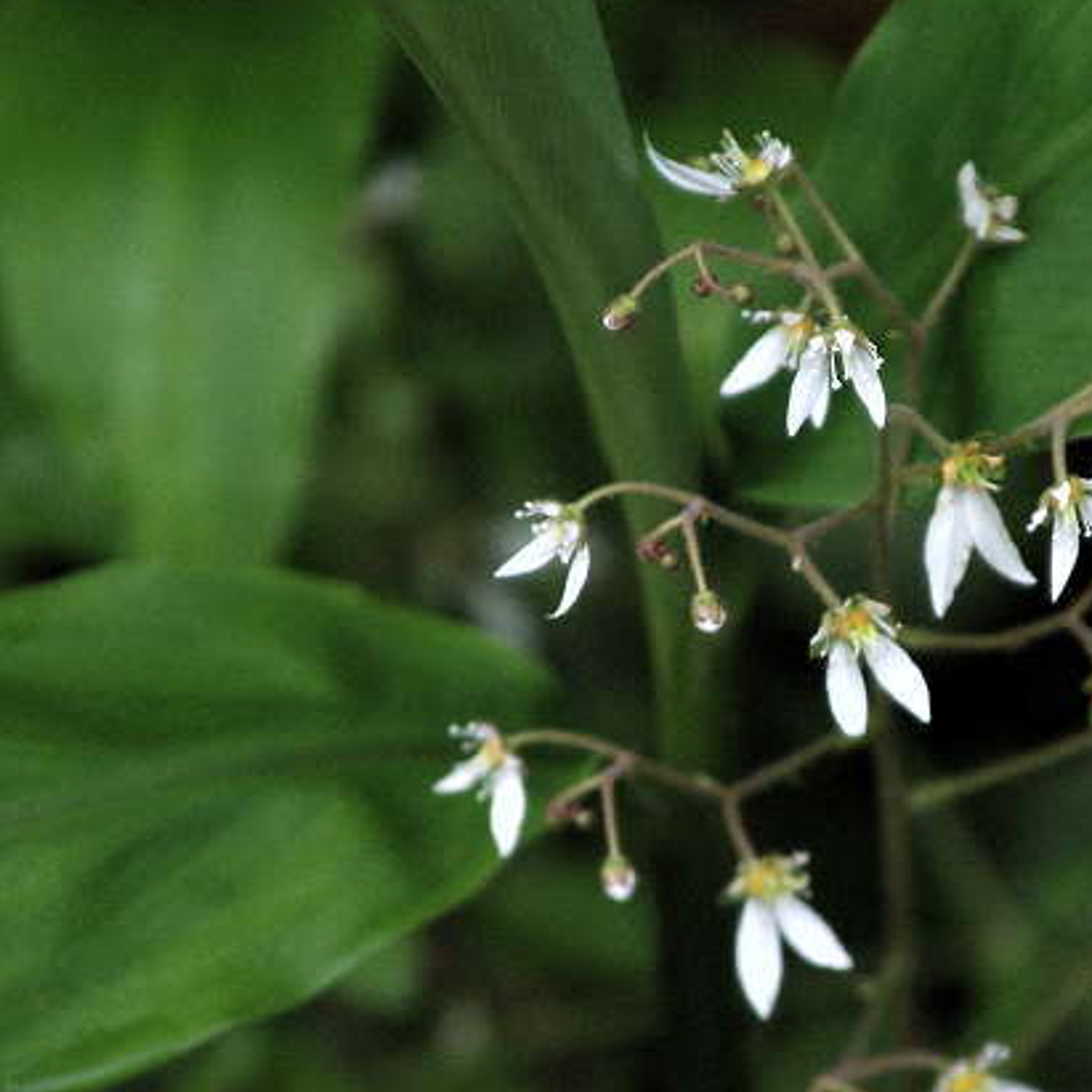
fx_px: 26518
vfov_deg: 2.4
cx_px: 933
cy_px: 547
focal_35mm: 743
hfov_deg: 2.4
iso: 800
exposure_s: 1/180
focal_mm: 300
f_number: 6.3
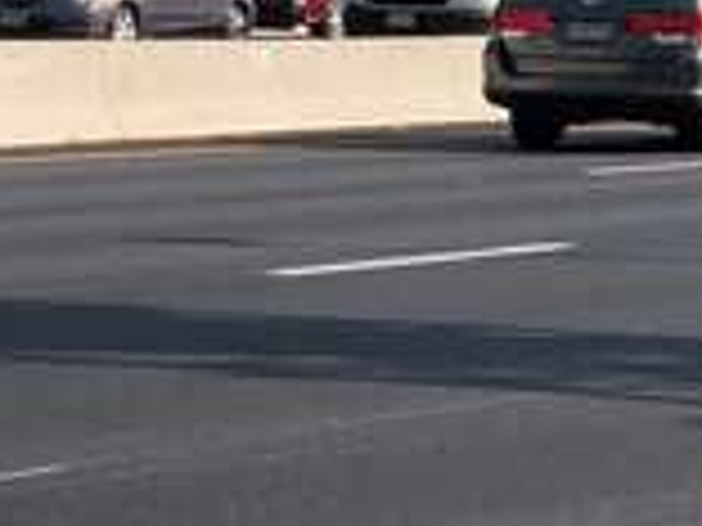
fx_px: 5394
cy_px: -607
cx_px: 1490
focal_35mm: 266
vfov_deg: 5.4
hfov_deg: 7.1
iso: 16
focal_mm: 6
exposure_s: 1/1185
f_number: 2.4
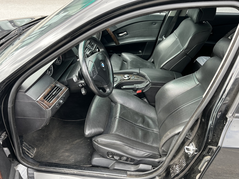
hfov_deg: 67.3
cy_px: 90
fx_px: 180
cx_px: 120
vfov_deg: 53.1
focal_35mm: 26
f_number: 1.5
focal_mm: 5.7
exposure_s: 1/163
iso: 50
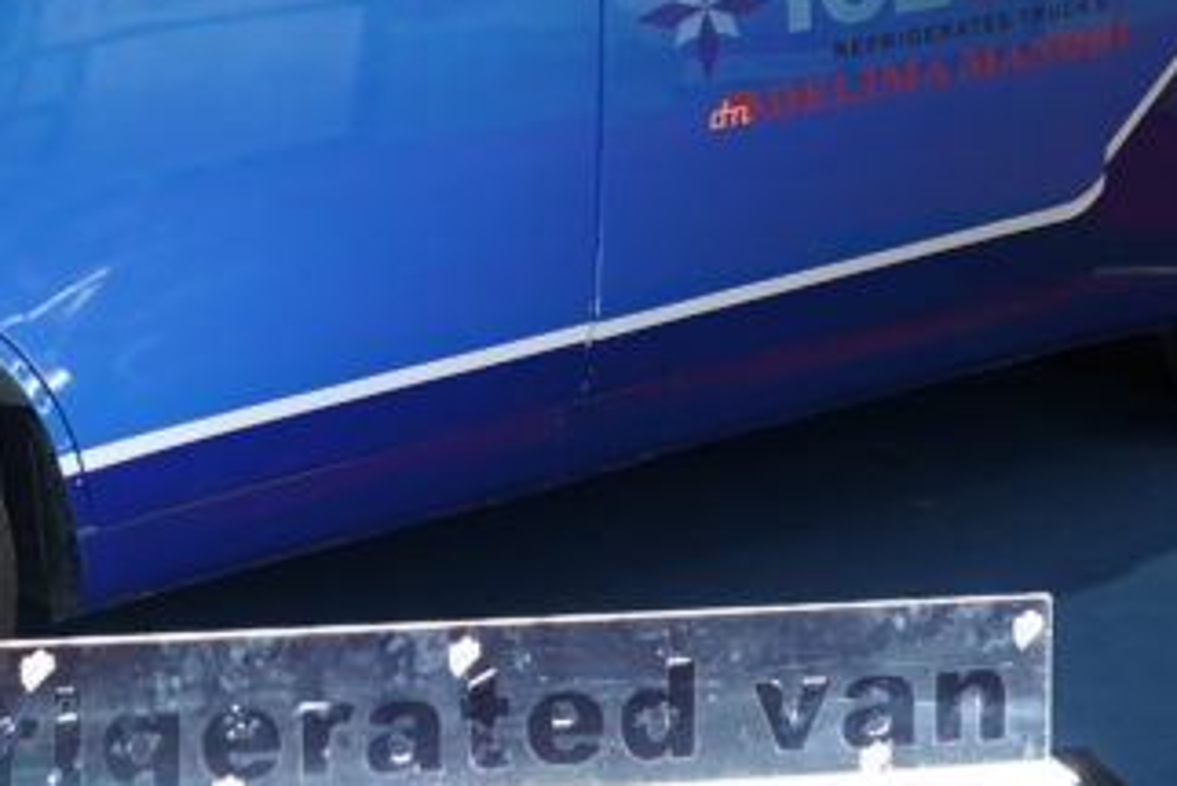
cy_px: -35
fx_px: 2846
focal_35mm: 87
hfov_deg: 23.1
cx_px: 267
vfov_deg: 15.4
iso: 1250
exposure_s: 1/100
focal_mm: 28
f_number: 2.5
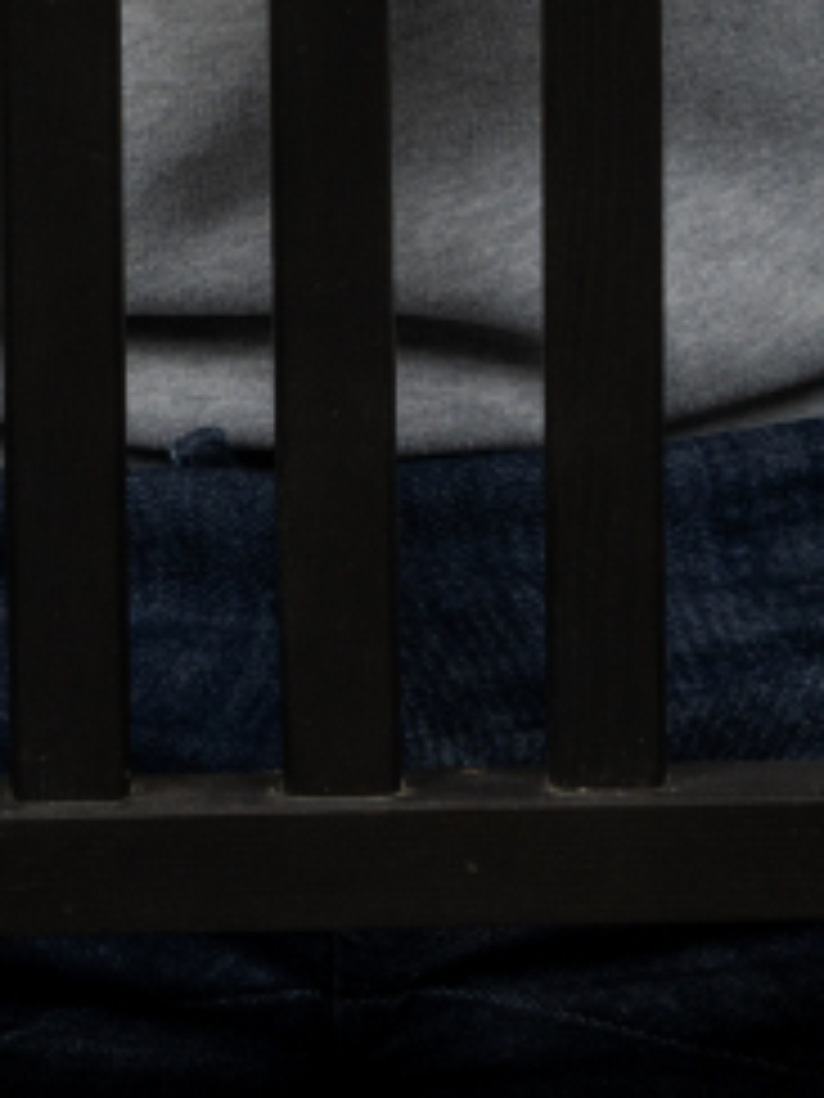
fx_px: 15774
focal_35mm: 497
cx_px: 248
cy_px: -1246
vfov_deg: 3.9
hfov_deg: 3.0
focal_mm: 105
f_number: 6.3
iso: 160
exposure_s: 1/160
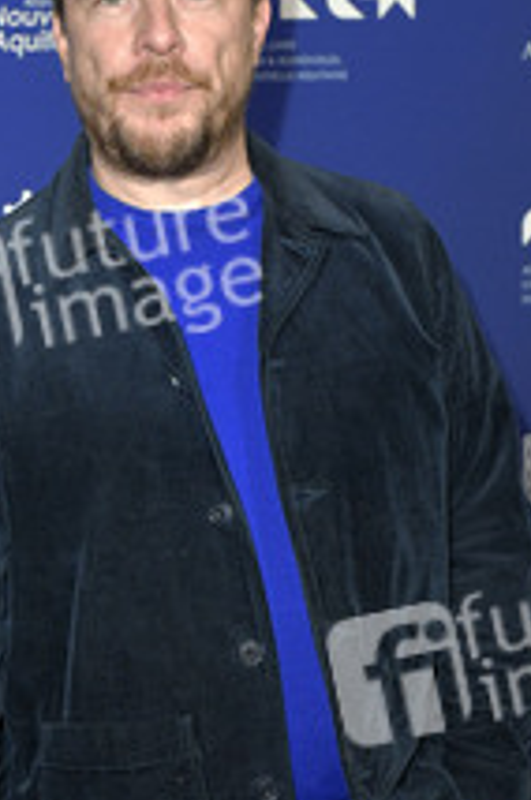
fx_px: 1576
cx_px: 179
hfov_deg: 19.1
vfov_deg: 28.4
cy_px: 471
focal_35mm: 71
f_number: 5.6
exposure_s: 1/200
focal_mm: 38
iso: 2000
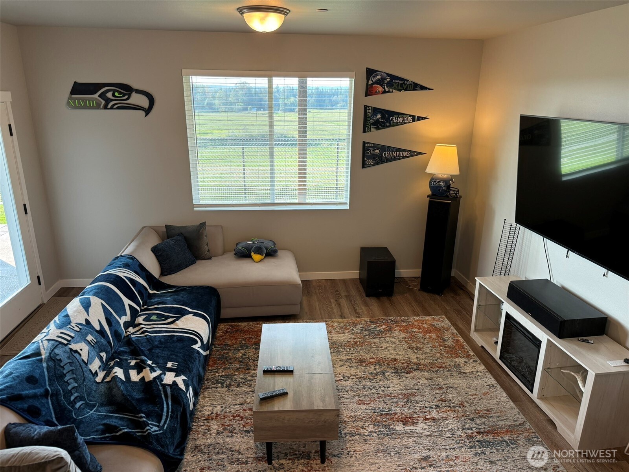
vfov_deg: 56.8
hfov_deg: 71.6
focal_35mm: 24
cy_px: 236
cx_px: 314
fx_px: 436
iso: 125
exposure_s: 1/120
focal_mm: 6.76
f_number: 1.78
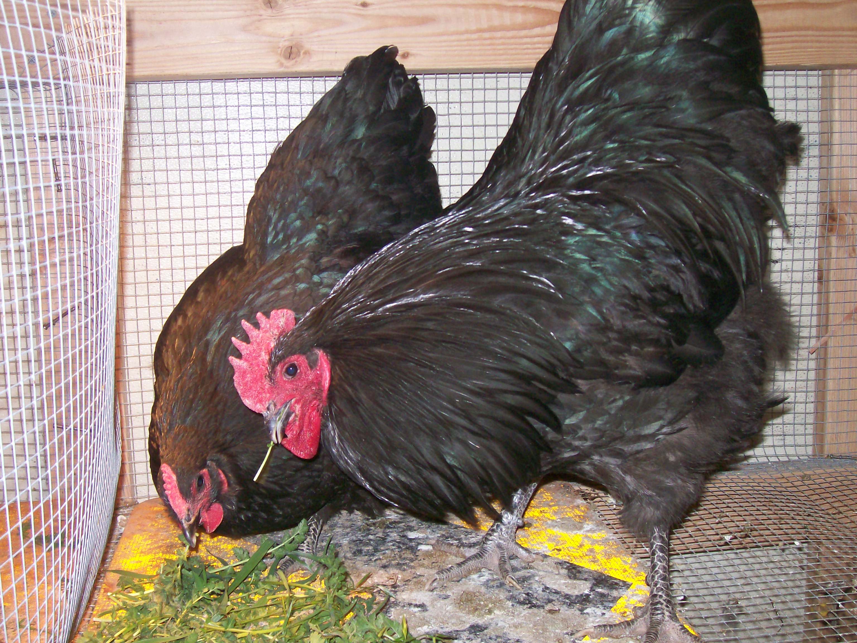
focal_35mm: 45
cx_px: 428
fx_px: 1114
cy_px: 322
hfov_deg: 42.1
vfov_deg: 32.2
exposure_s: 1/70.4
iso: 200
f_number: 3.1
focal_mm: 7.46
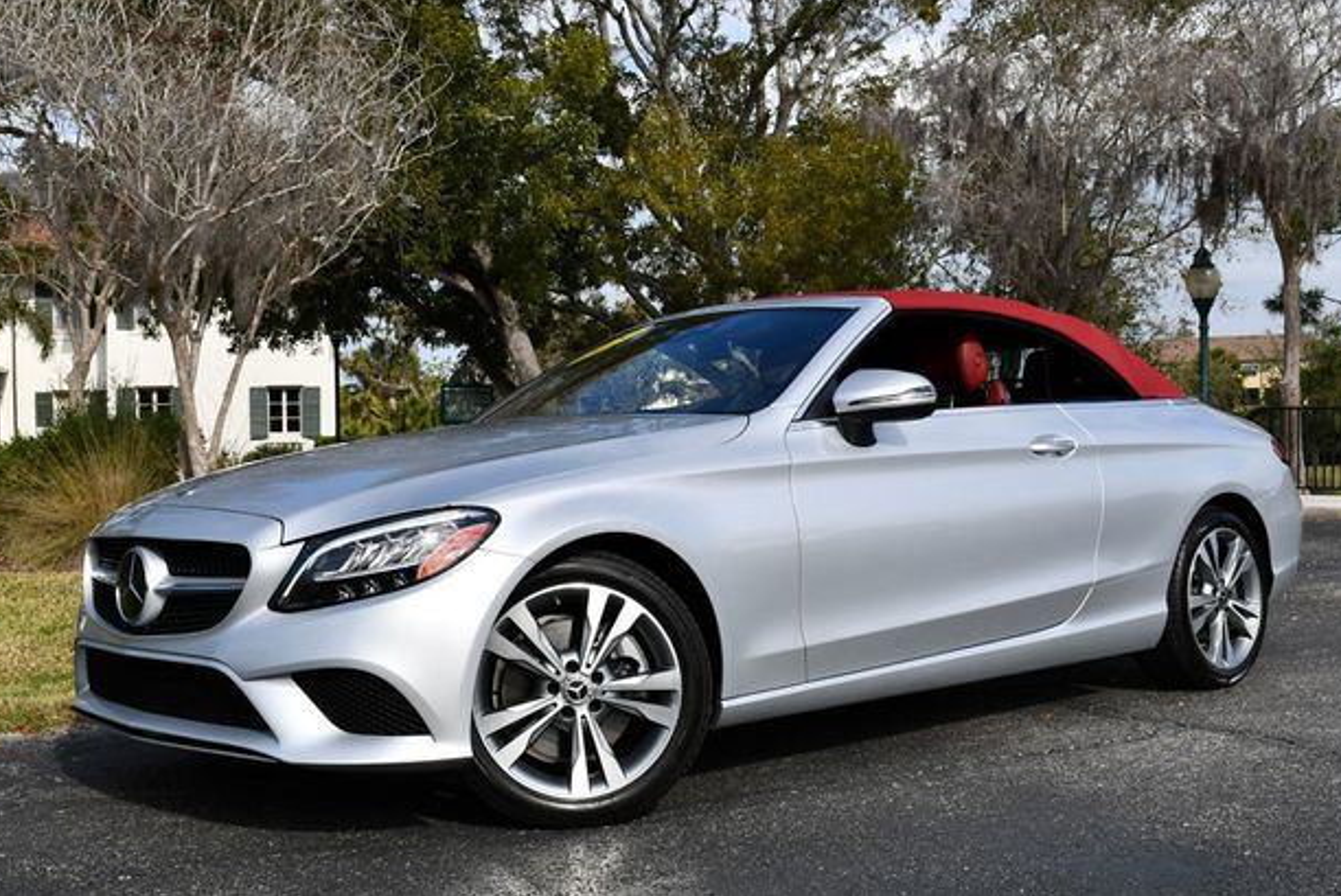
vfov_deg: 29.3
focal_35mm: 46
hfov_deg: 42.7
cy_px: 429
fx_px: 1715
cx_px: 668
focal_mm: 22
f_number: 9
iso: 100
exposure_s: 1/320
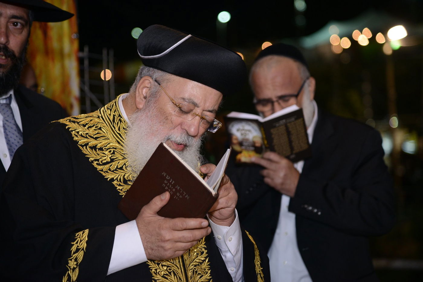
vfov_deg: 12.2
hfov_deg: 18.3
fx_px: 1316
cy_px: 141
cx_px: 212
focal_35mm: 112
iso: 1250
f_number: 4
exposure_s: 1/100
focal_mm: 112
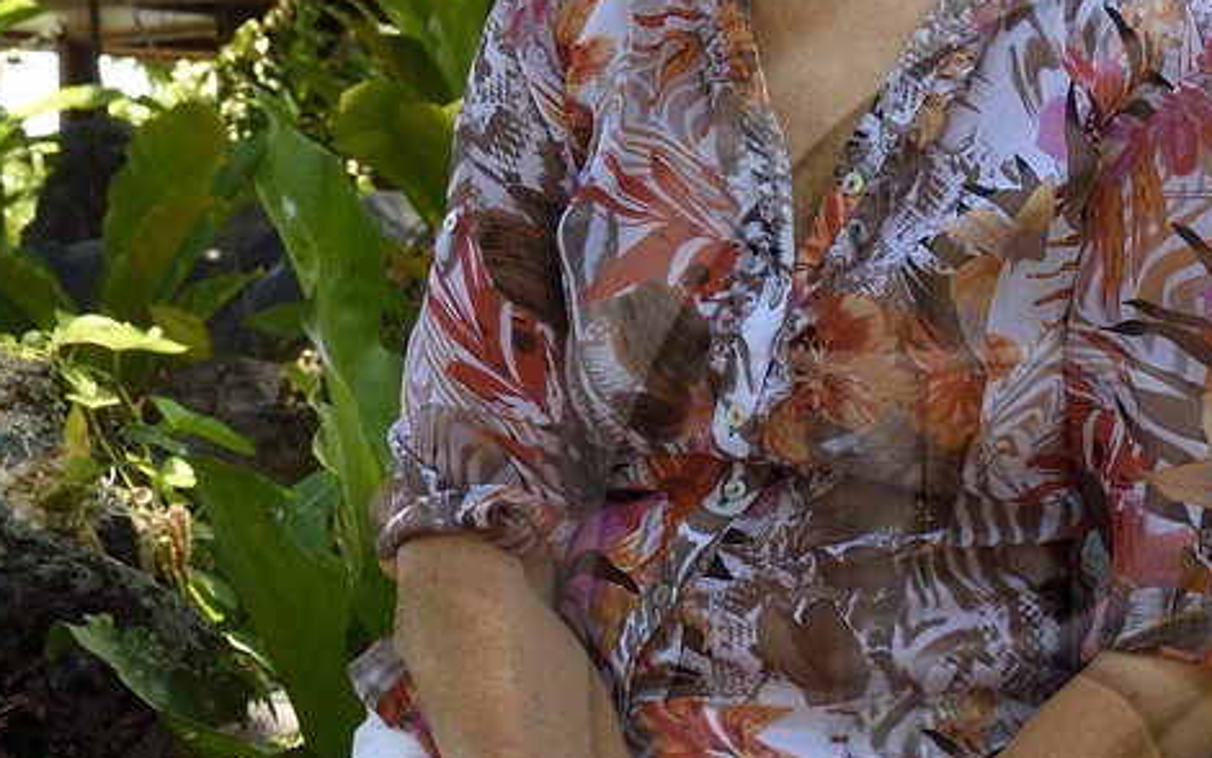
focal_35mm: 118
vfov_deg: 11.0
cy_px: 670
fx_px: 3899
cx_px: 1300
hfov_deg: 17.1
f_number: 10
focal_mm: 34
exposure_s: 1/160
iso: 800
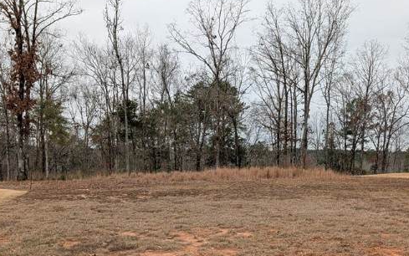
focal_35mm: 40
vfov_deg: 31.0
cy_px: 216
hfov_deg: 49.3
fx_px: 446
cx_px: 204
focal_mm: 6.9
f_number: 1.68
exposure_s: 1/355
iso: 28
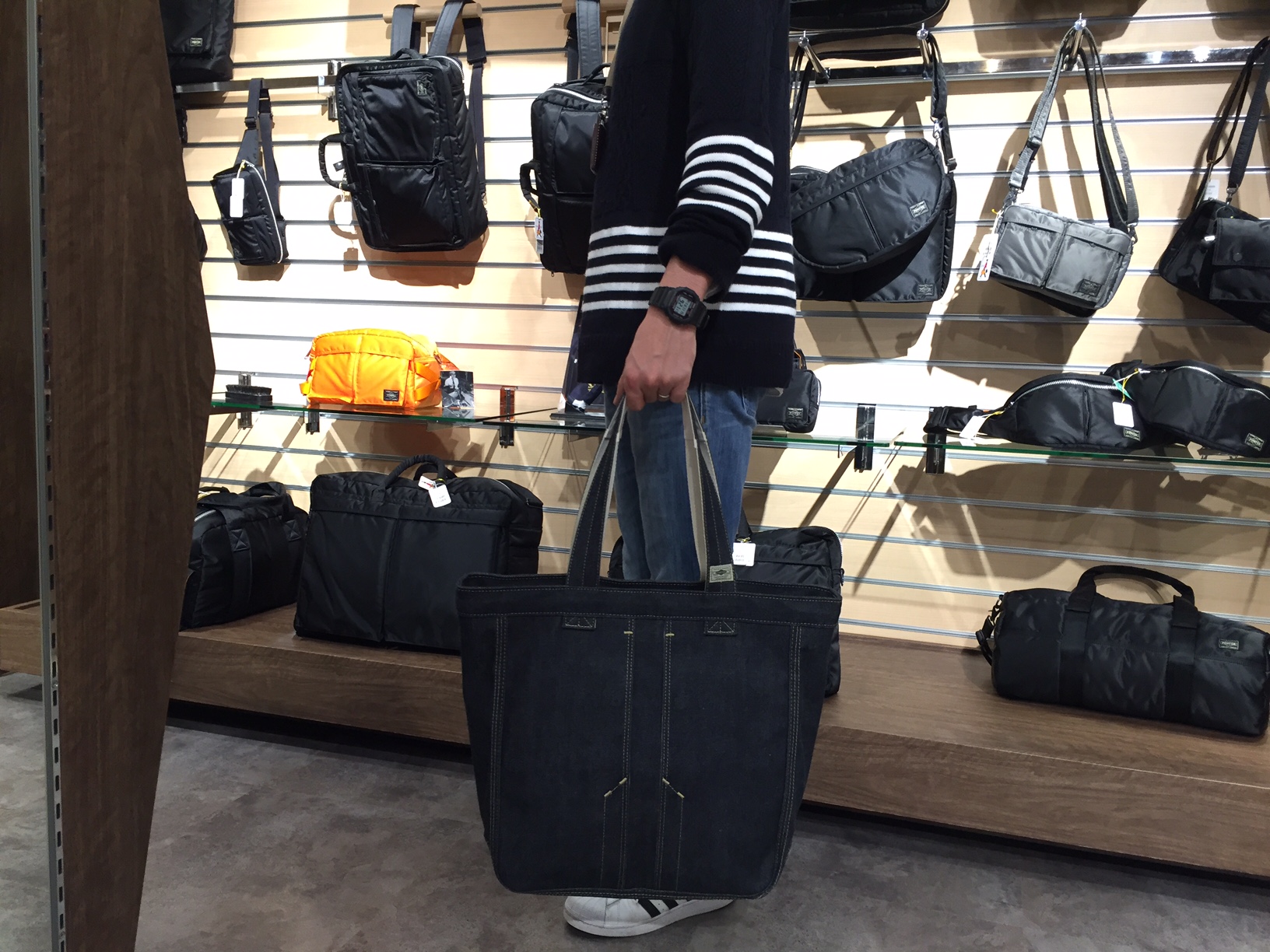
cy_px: 476
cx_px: 635
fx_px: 1064
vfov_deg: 48.2
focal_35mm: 29
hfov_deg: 61.7
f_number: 2.2
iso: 100
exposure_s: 1/30
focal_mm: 4.15
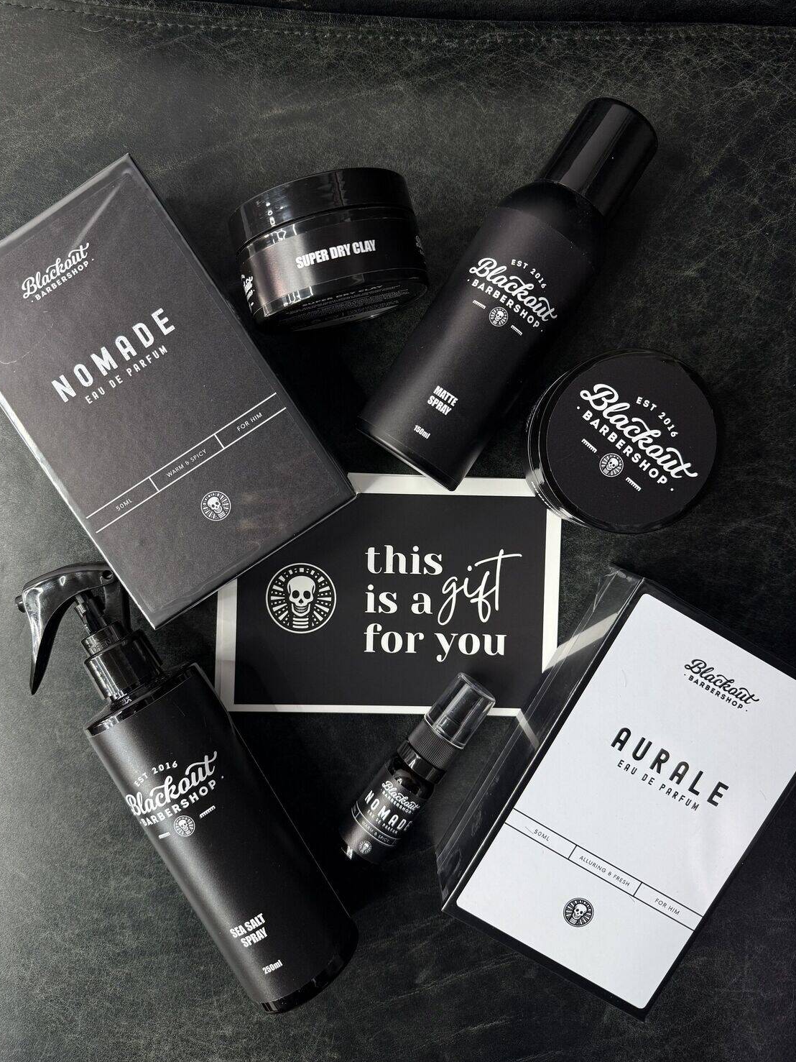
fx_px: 797
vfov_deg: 67.3
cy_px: 527
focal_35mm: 26
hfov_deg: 53.1
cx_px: 391
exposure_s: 1/50
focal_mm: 6.76
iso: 125
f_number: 1.78
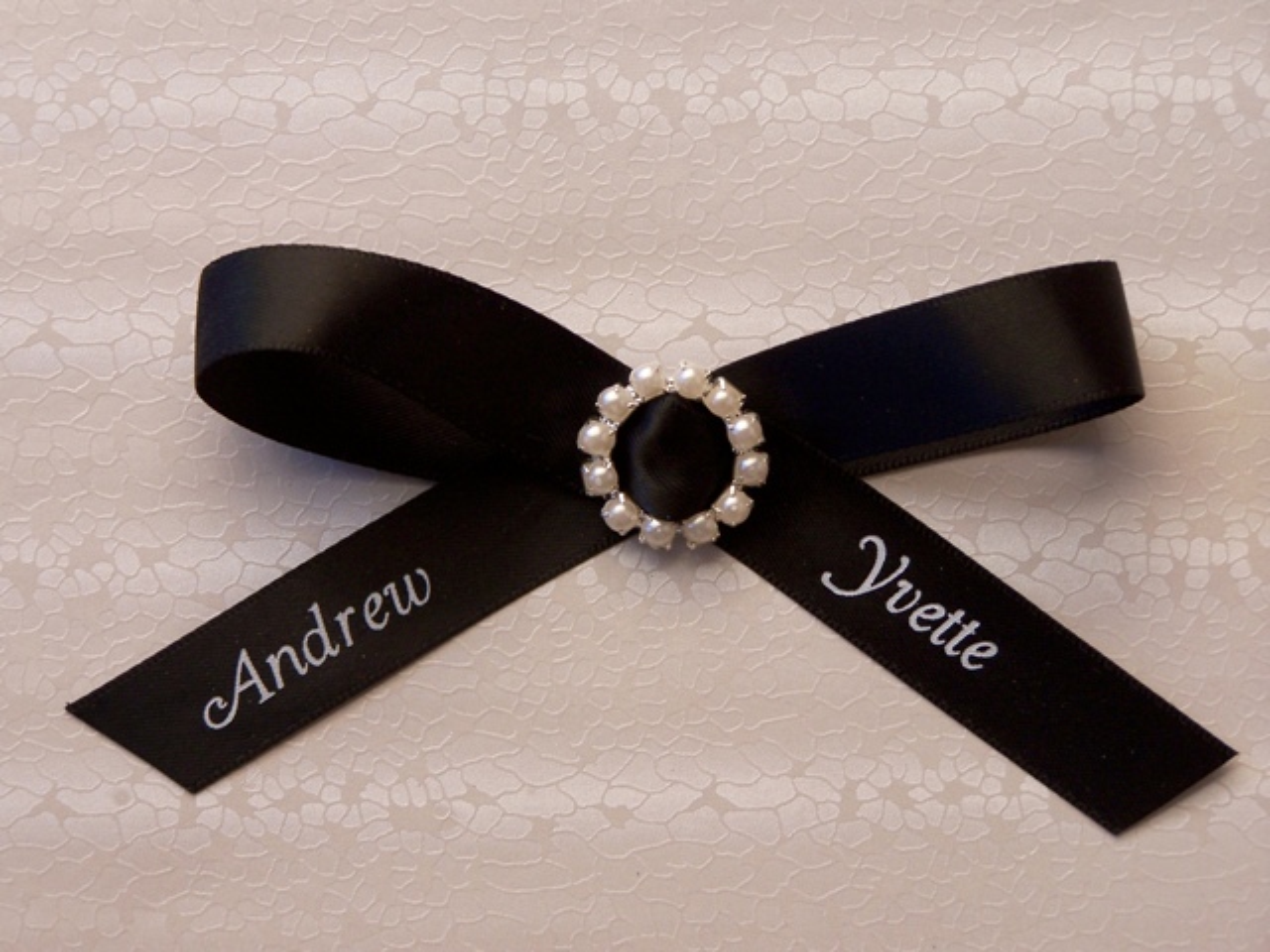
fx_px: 4696
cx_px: 635
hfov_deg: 15.4
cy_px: 476
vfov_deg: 11.6
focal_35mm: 128
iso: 80
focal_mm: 21.2
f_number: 3.2
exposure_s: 1/60
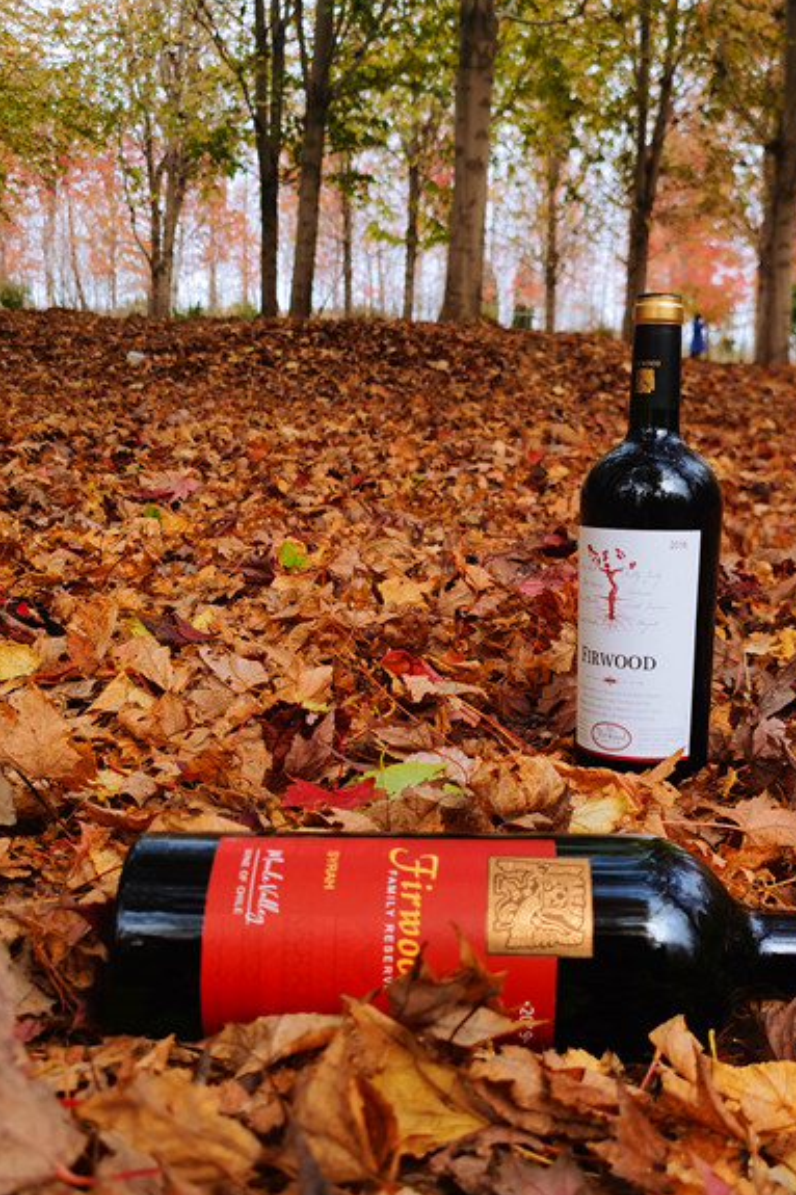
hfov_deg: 31.8
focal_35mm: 42
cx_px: 484
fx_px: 1394
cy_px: 541
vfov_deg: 46.4
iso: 50
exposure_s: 1/247
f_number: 1.6
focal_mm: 5.56
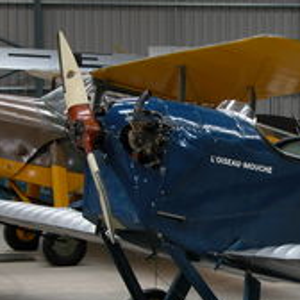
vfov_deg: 11.9
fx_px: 1441
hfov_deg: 11.8
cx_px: 286
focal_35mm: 147
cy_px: 207
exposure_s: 1/60.3
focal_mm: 17.8
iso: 100
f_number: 3.3
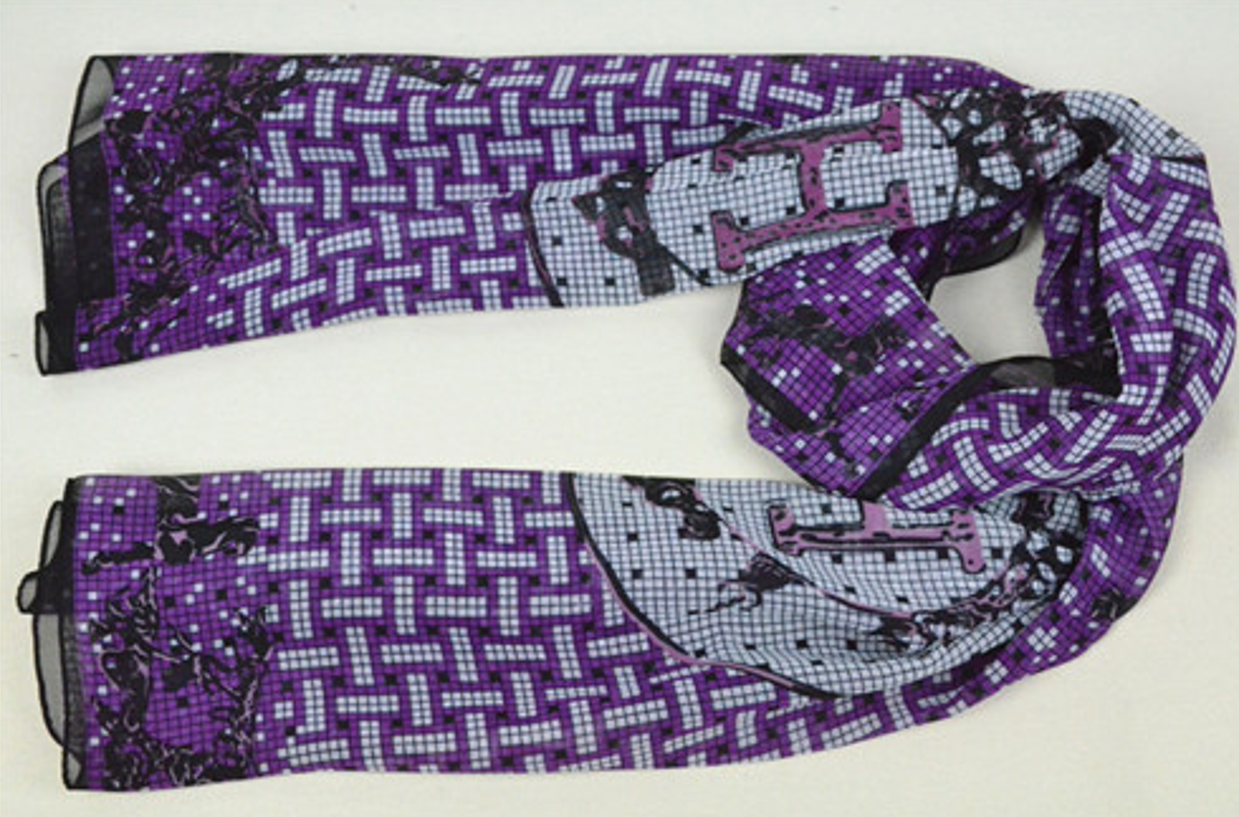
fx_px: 1680
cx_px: 627
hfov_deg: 40.5
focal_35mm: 49
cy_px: 410
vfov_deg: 27.3
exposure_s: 1/400
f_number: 10
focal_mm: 32
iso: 6400
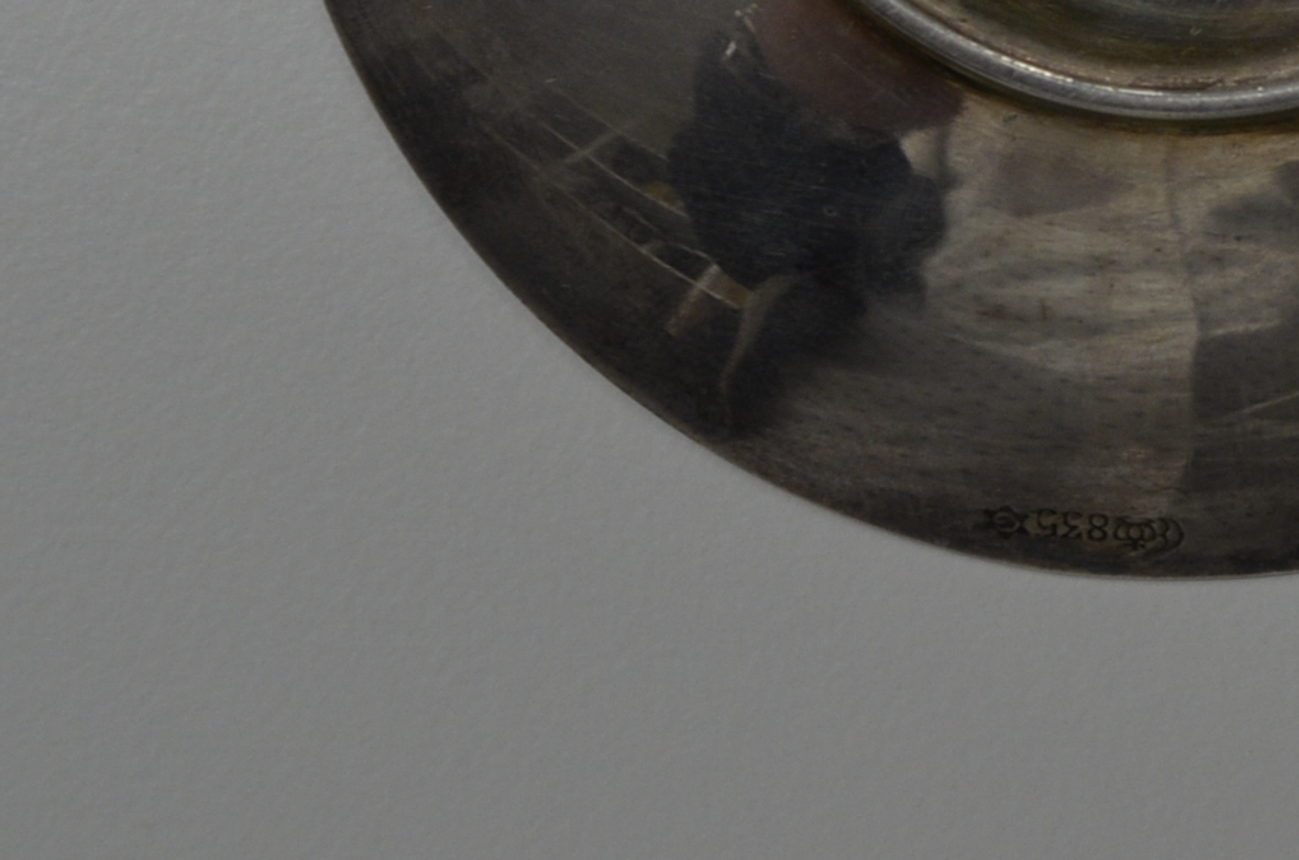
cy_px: -261
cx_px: 1121
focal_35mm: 95
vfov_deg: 13.8
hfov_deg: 21.1
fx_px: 3421
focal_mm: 22
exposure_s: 1/60
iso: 320
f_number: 8
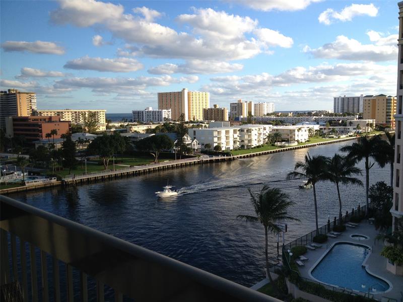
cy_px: 151
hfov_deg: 52.6
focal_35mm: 35
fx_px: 407
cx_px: 202
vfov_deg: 40.7
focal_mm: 4.28
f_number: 2.4
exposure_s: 1/699
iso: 50
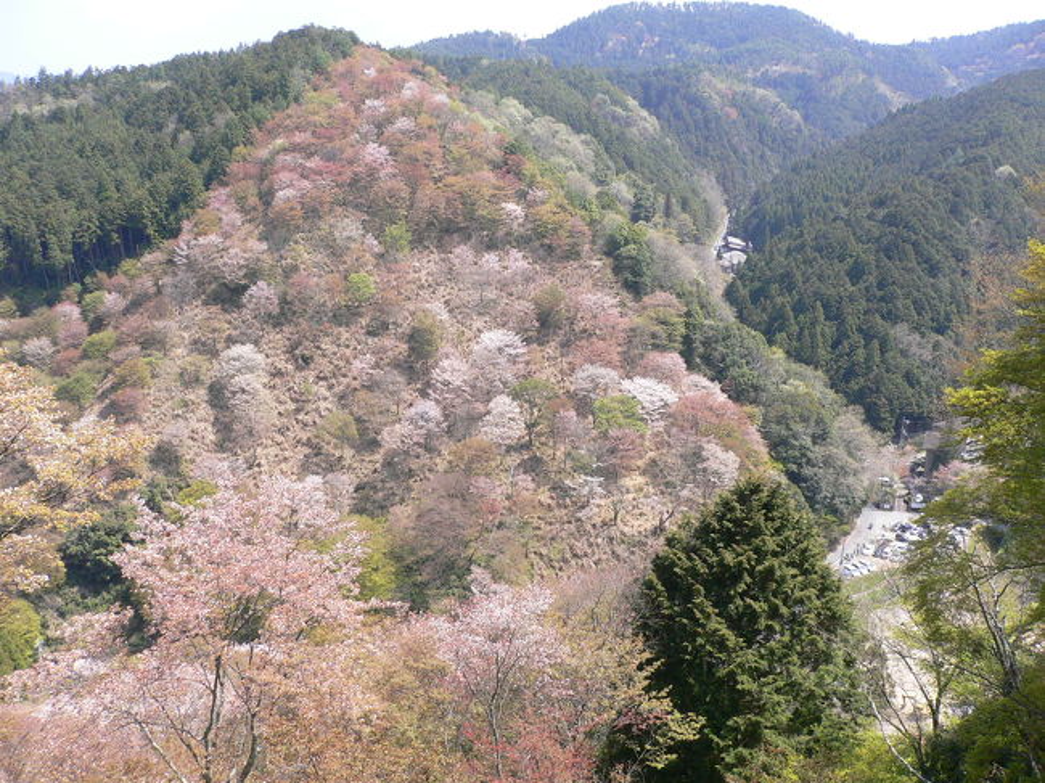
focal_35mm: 35
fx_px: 1056
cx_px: 522
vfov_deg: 40.7
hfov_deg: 52.6
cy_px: 392
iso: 80
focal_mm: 5.8
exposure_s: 1/125
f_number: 5.6
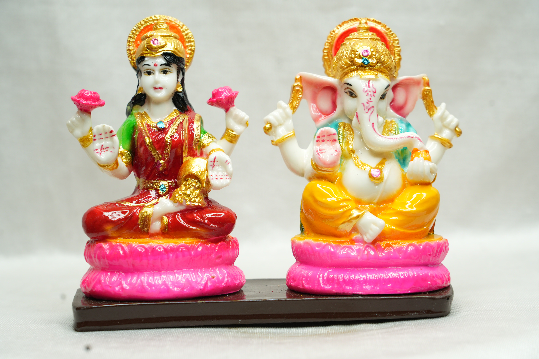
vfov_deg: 13.0
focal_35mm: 105
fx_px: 1572
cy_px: 180
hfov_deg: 19.5
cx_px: 270
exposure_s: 1/50
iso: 400
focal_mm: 105
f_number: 7.1
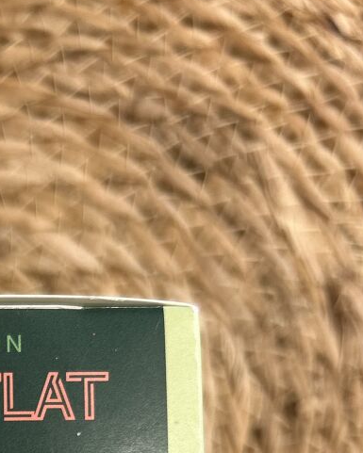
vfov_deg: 23.0
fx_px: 967
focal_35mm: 72
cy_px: 613
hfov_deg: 20.1
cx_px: -55
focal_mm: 5.7
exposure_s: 1/50
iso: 80
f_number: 1.5
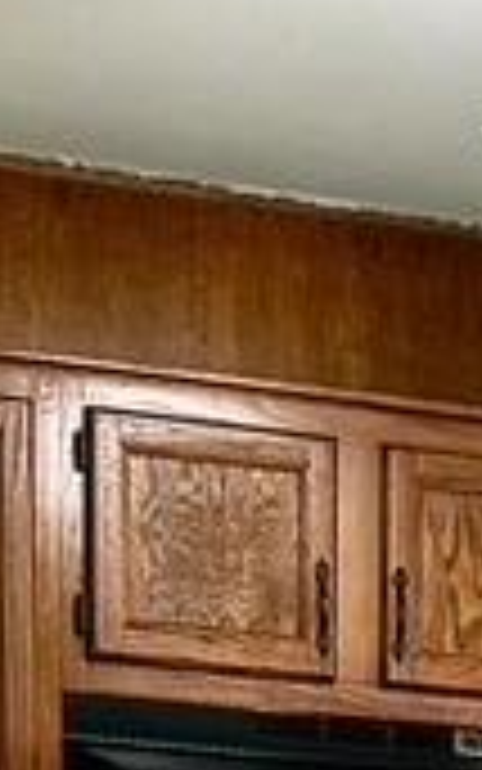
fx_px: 3192
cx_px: 892
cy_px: 1535
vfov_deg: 12.2
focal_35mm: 152
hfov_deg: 8.3
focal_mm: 6.86
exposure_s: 1/120
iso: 200
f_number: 1.78
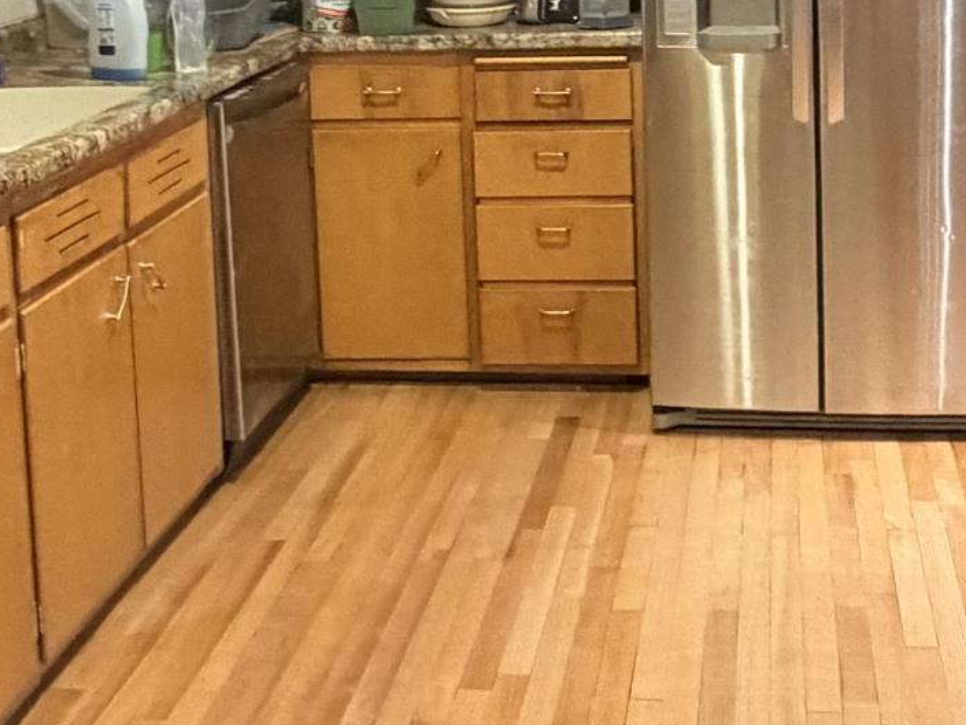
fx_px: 1703
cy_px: -26
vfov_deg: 22.9
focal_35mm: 61
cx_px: 551
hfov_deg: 31.6
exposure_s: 1/60
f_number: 2.2
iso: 500
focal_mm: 2.22
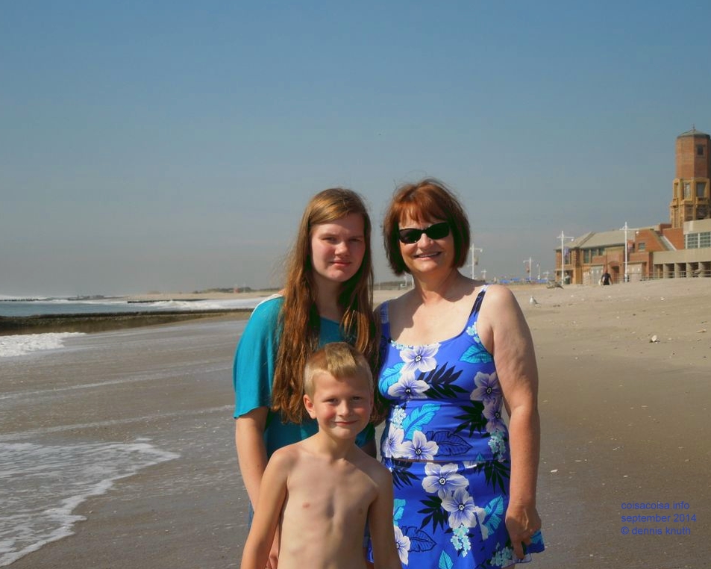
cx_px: 362
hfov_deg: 29.6
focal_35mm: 64
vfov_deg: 23.8
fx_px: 1346
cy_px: 284
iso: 100
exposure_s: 1/320
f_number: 8.6
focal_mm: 11
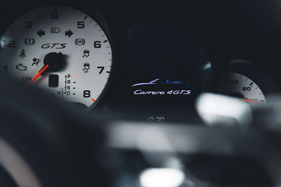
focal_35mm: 70
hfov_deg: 28.9
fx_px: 546
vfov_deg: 19.4
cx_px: 140
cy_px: 94
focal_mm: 70
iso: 200
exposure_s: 1/160
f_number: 2.8
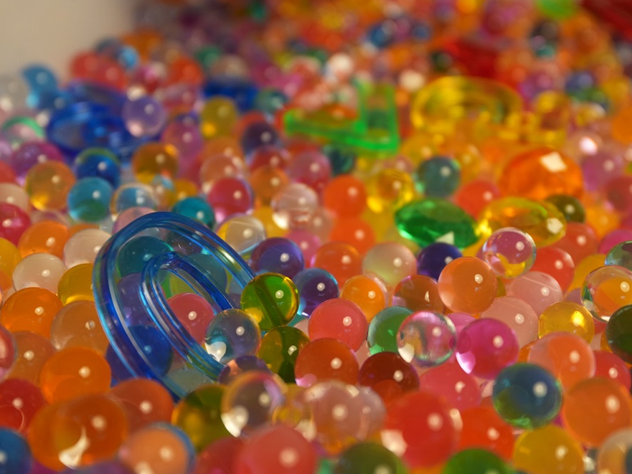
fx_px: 667
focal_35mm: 37
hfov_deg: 50.6
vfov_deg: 39.1
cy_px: 237
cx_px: 345
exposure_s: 1/60
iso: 1600
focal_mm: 33.5
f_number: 4
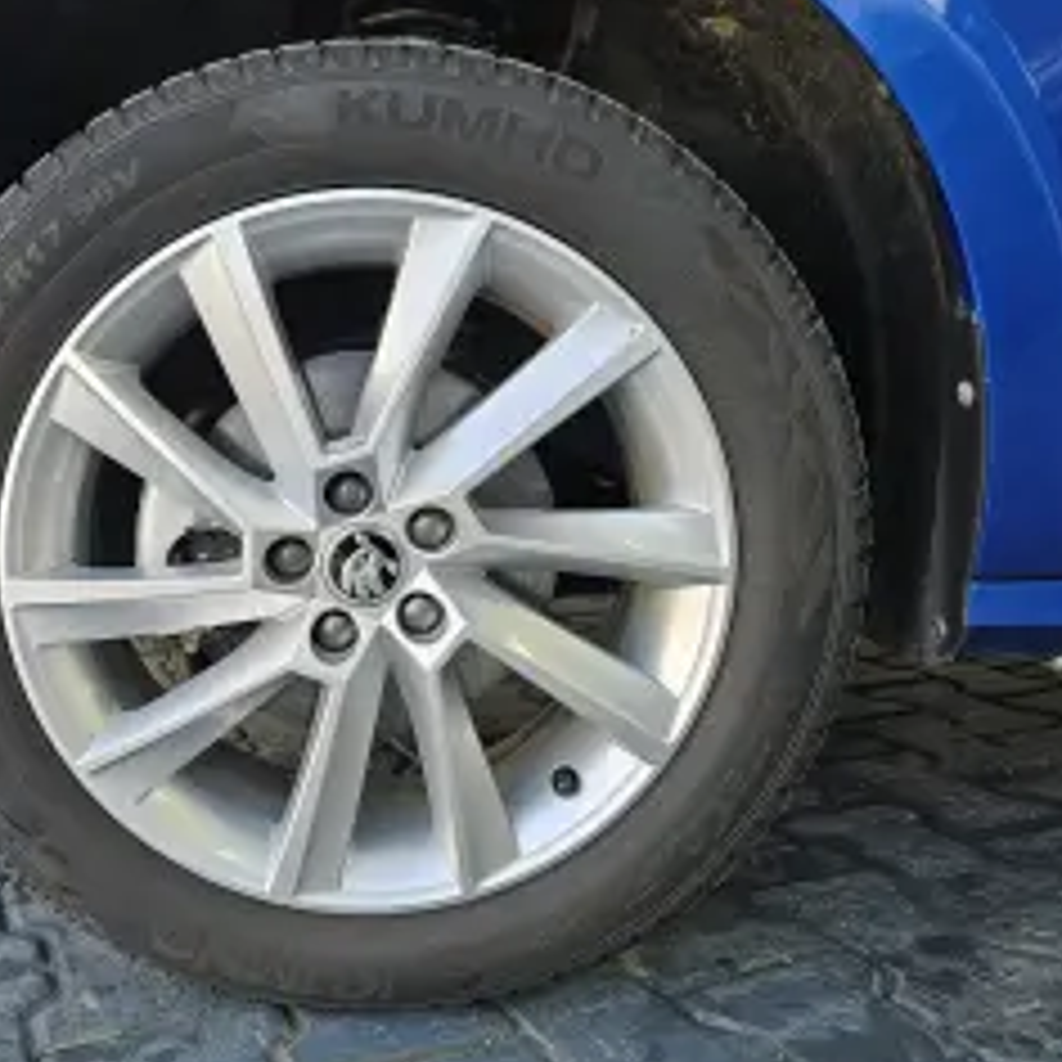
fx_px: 1076
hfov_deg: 51.4
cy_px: 531
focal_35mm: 31
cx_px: 338
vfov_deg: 52.5
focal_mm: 6.3
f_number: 1.7
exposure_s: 1/100
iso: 32
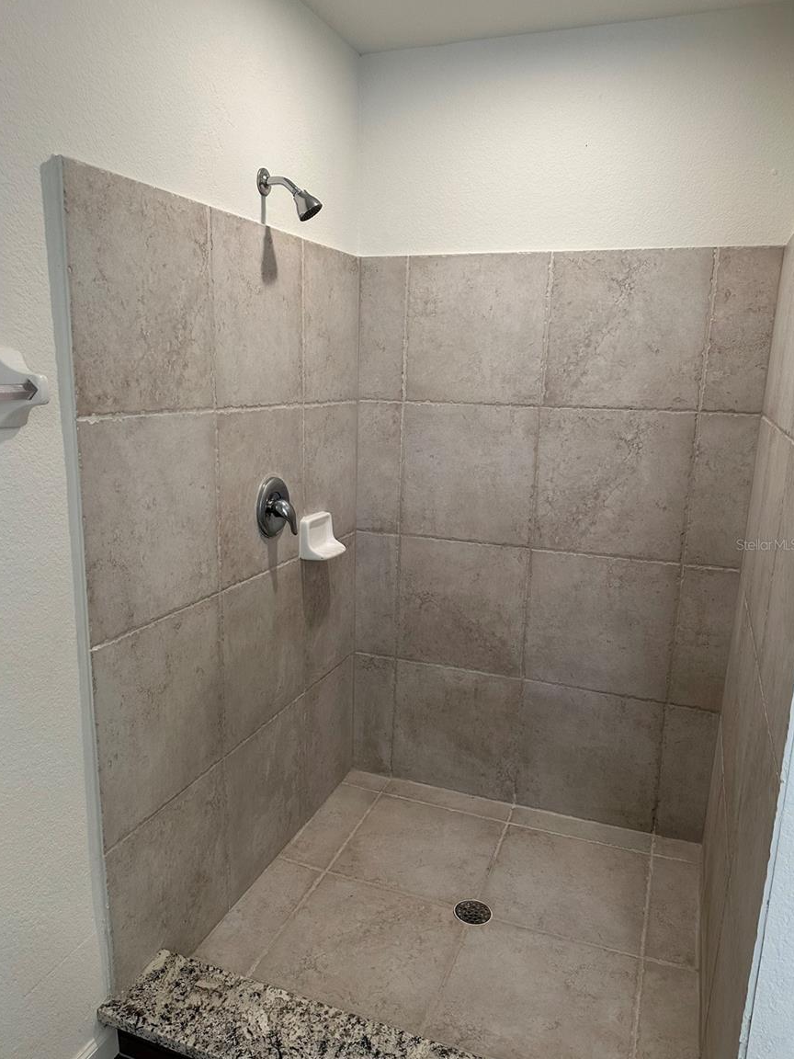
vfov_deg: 69.4
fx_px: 765
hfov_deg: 54.9
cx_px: 388
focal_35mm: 25
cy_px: 544
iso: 160
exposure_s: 1/120
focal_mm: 6.86
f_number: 1.78
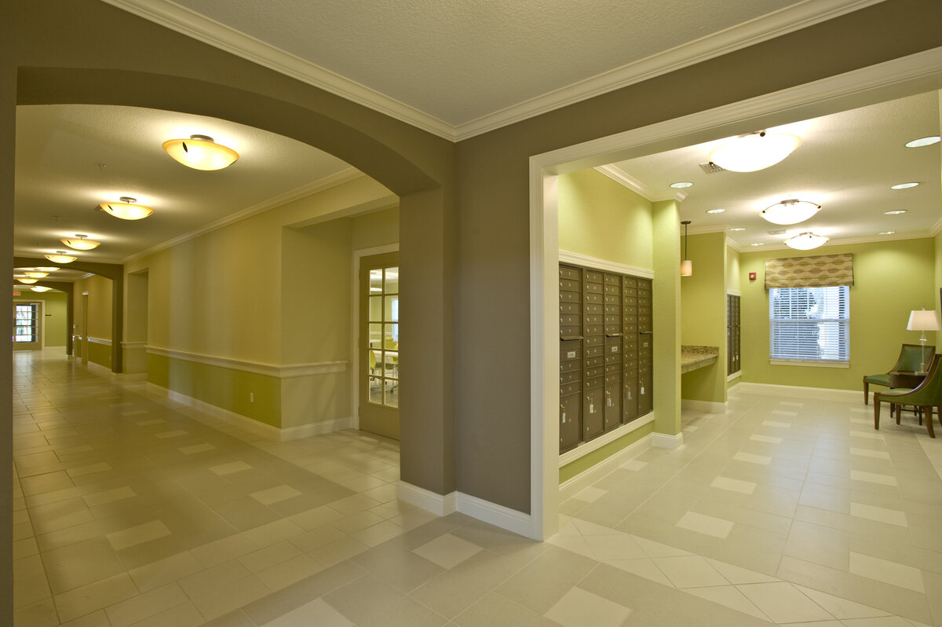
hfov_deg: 93.3
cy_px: 314
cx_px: 471
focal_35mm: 17
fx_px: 444
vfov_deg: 70.3
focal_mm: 17
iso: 100
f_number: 10
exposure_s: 1/6
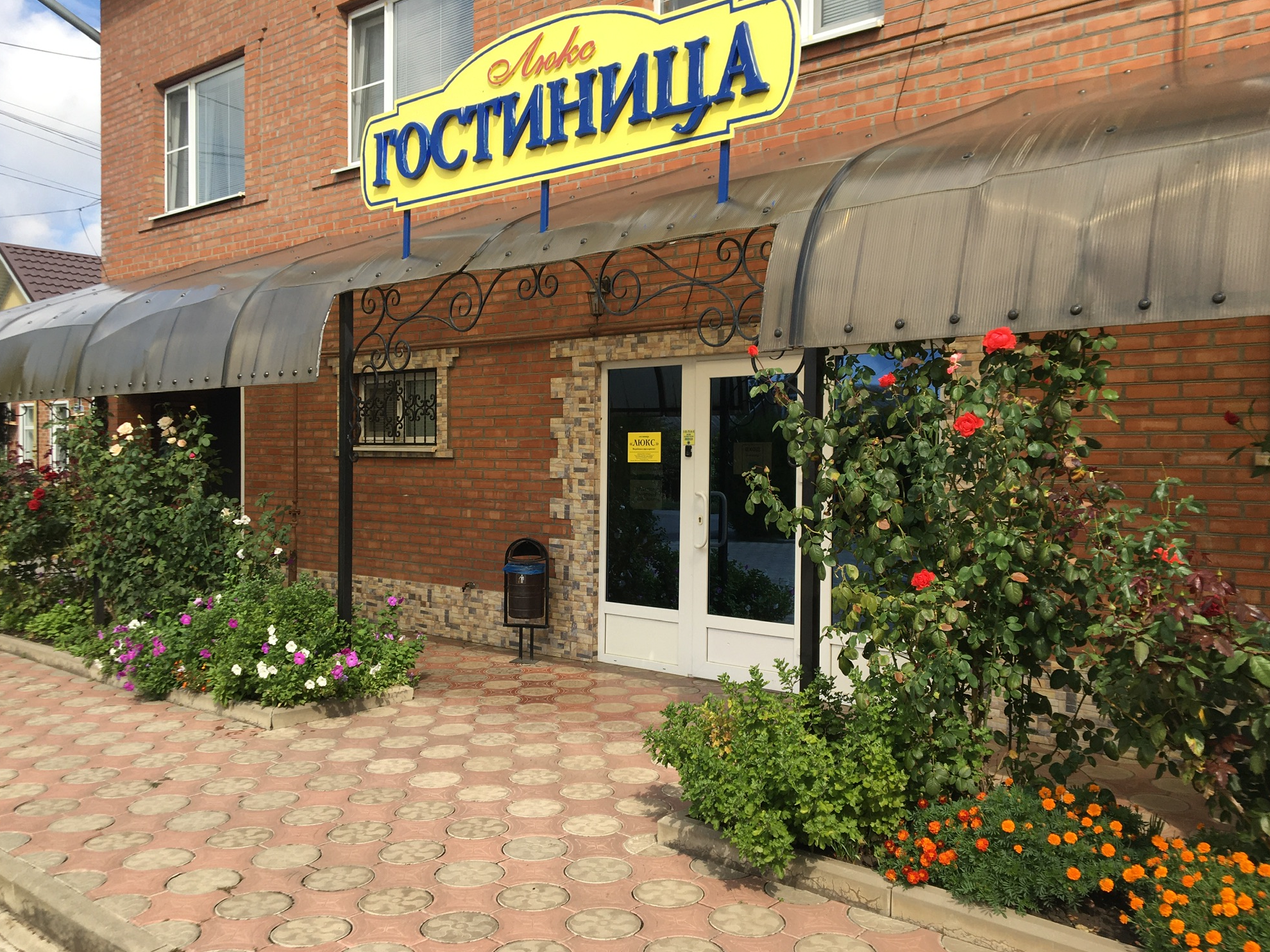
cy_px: 490
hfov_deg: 60.0
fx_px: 1101
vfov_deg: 46.8
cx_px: 627
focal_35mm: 30
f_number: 2.2
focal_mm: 4.15
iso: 25
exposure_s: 1/916
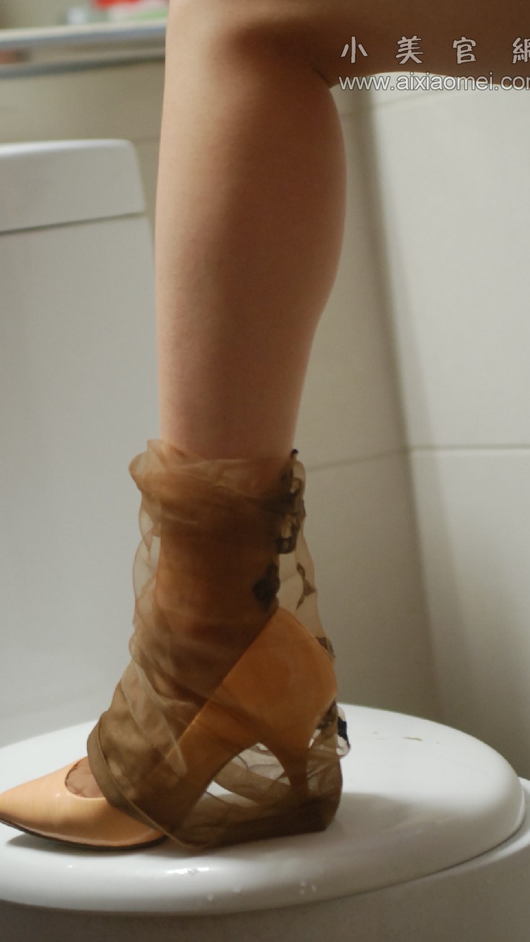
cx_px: 241
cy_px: 468
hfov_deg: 10.9
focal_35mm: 111
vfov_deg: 19.3
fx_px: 2773
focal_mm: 70
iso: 800
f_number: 2.8
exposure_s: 1/20
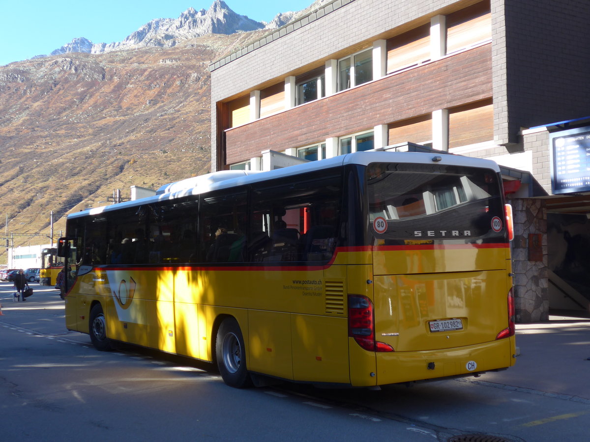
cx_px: 295
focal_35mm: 46
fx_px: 784
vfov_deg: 31.5
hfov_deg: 41.2
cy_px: 221
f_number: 3
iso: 80
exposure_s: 1/400
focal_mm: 9.5
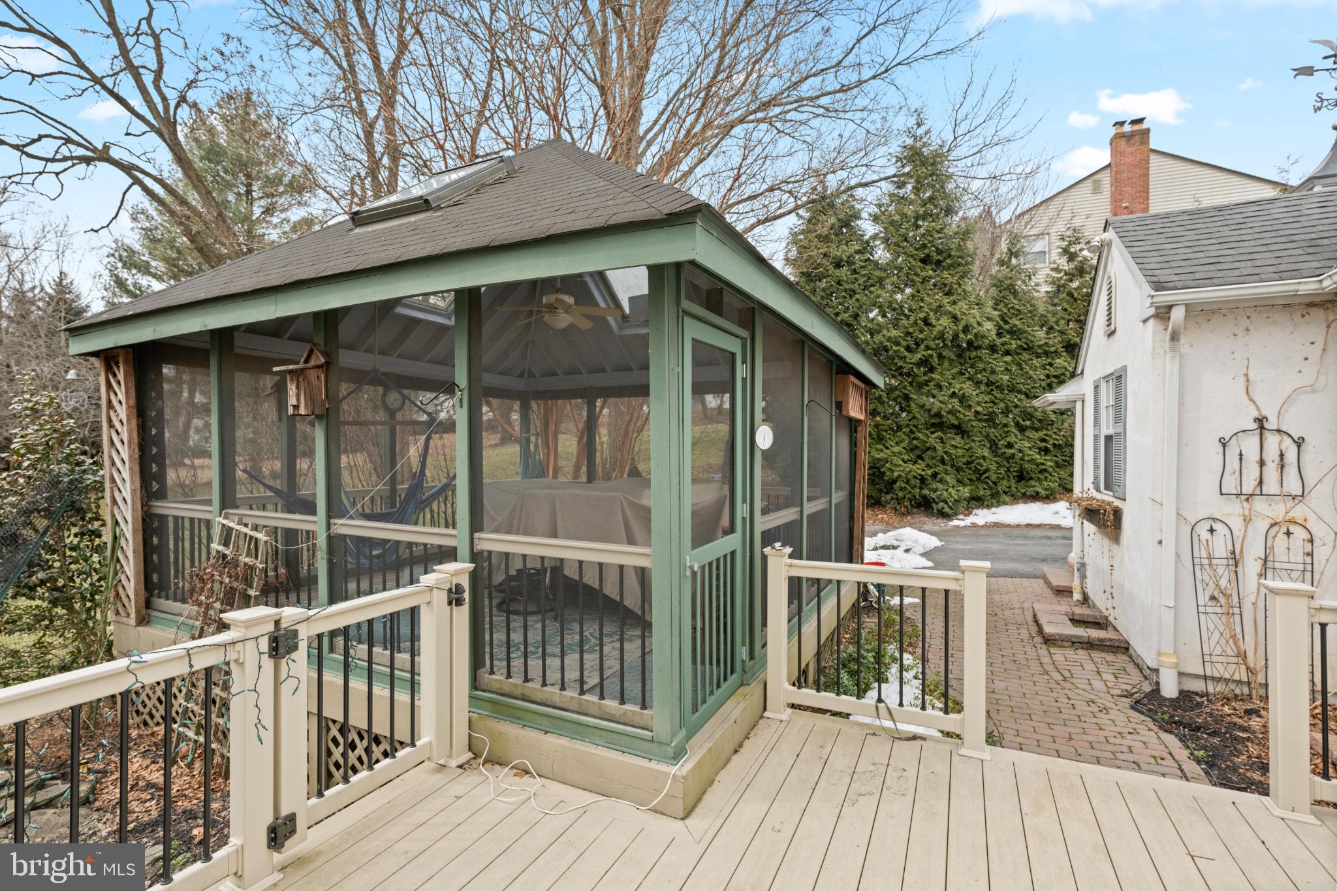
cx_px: 668
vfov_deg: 72.0
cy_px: 446
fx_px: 613
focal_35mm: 16
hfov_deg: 95.0
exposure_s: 1/1000
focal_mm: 16.5
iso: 640
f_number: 6.3
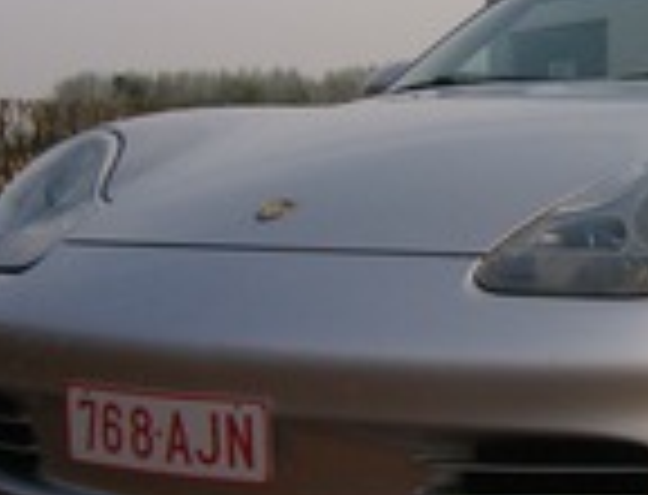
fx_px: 1696
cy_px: 162
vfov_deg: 16.6
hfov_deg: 21.4
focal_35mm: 90
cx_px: 495
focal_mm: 6
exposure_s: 1/573
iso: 100
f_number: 4.7
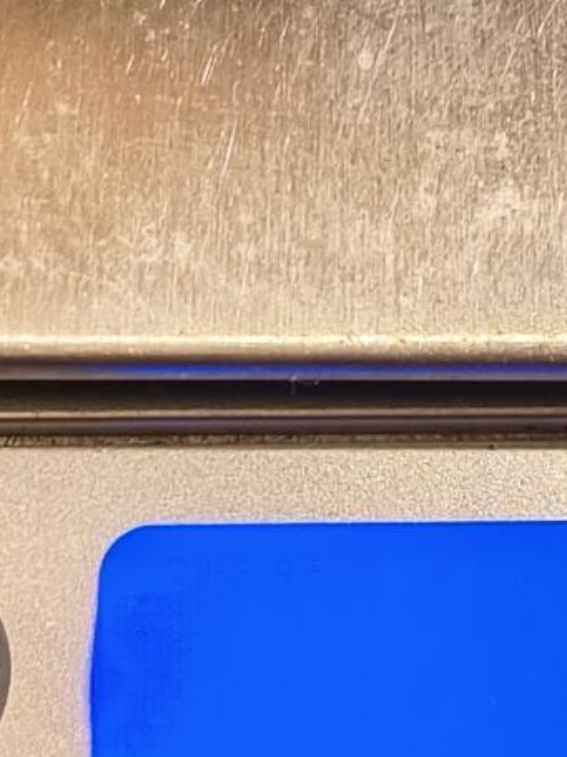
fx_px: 1988
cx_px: 624
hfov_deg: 15.8
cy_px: 448
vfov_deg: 21.5
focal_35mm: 91
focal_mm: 2.32
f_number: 2
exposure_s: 1/50
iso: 200
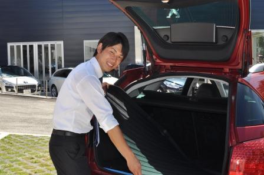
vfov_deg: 25.7
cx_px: 132
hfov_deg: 37.9
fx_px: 385
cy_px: 88
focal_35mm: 52
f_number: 10
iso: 200
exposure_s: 1/200
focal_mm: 35
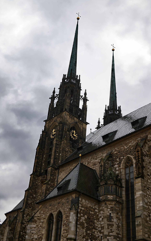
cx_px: 77
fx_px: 296
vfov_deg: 44.4
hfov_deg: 28.6
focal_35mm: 45
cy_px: 120
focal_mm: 44
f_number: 10
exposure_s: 1/320
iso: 400
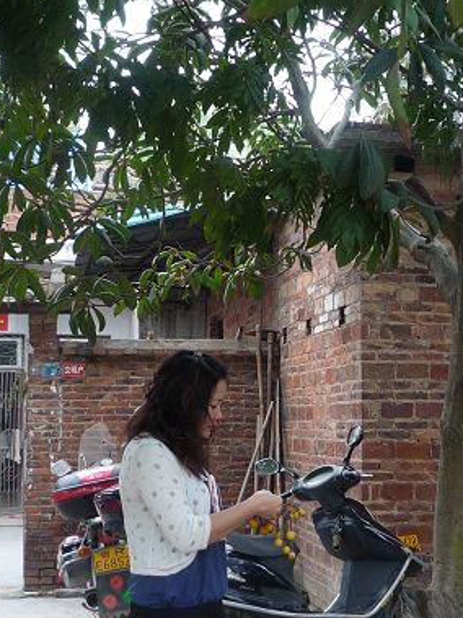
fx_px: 1017
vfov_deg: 33.8
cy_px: 333
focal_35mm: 57
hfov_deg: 25.6
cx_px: 261
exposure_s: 1/50
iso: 100
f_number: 2.8
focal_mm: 4.4
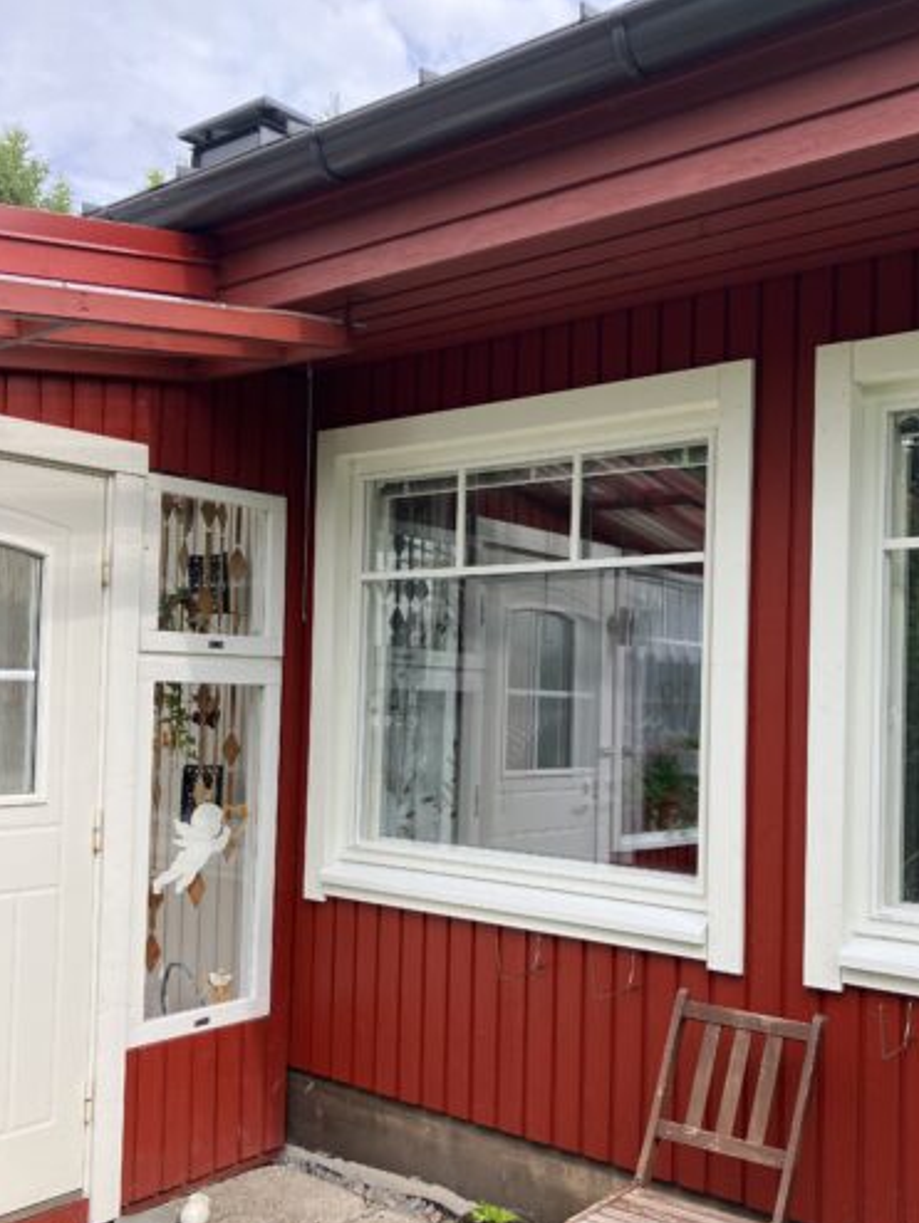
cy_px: 656
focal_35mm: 34
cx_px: 528
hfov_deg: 41.7
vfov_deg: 53.9
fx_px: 1202
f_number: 1.8
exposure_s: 1/432
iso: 32
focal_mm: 3.99
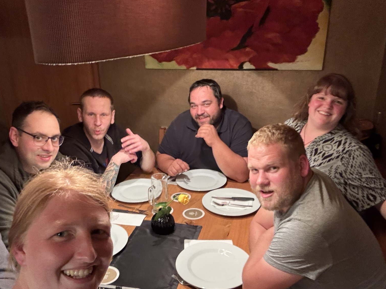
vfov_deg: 45.4
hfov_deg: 58.3
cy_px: 163
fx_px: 346
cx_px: 181
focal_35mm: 31
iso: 640
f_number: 1.9
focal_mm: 2.69
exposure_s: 1/25
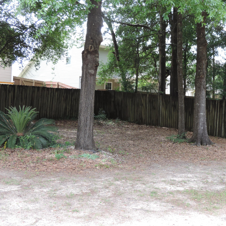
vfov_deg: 31.6
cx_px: 142
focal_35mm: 54
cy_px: 126
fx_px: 399
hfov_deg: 31.5
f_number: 3.3
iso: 80
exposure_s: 1/80
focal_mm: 7.1
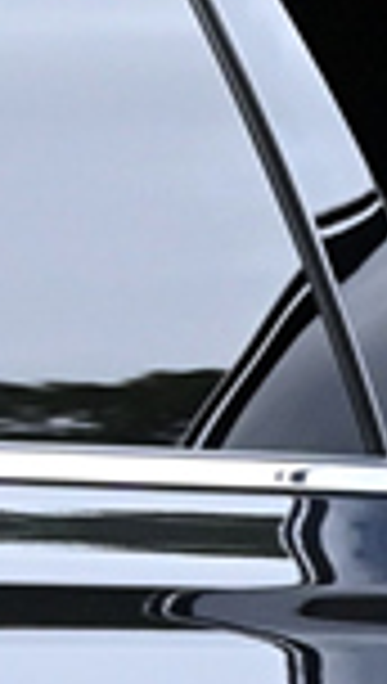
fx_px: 15983
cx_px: -360
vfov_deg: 2.5
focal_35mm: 880
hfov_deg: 1.4
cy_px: -11
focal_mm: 200
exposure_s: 1/800
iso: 2000
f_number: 7.1
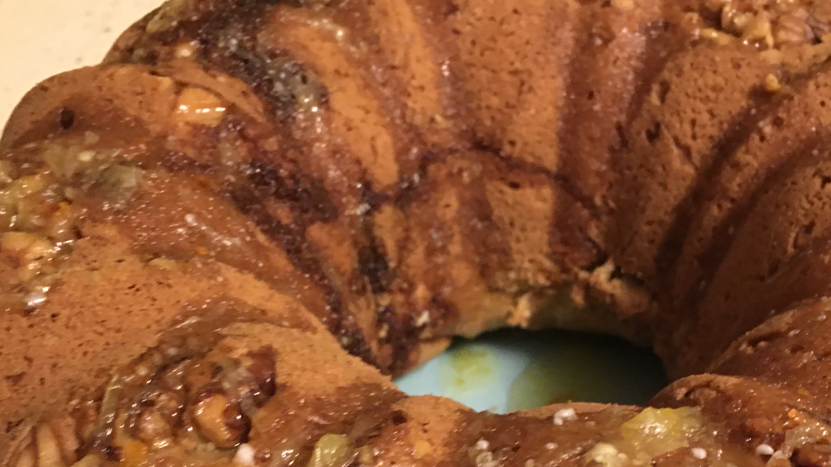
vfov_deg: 23.7
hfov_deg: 41.5
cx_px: 563
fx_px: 1080
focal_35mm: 49
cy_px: 430
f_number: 2.2
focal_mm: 4.15
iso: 100
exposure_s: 1/4
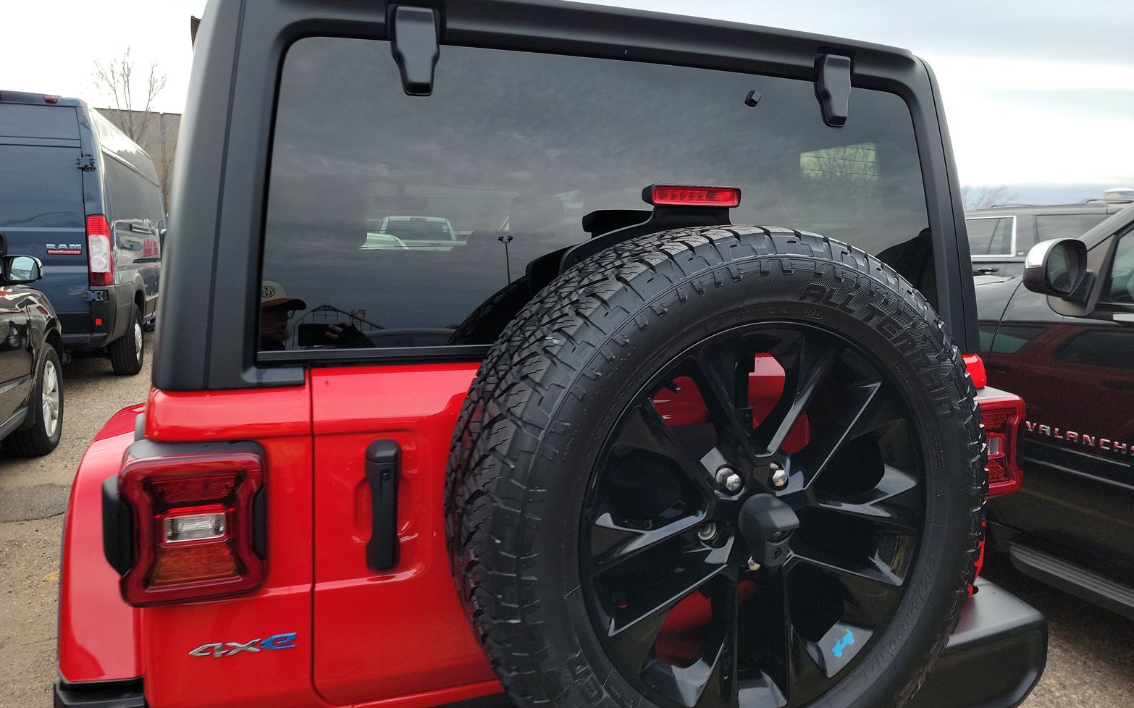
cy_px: 329
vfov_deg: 47.5
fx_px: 803
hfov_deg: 70.4
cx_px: 560
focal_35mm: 26
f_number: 1.8
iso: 50
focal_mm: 6.7
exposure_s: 1/180
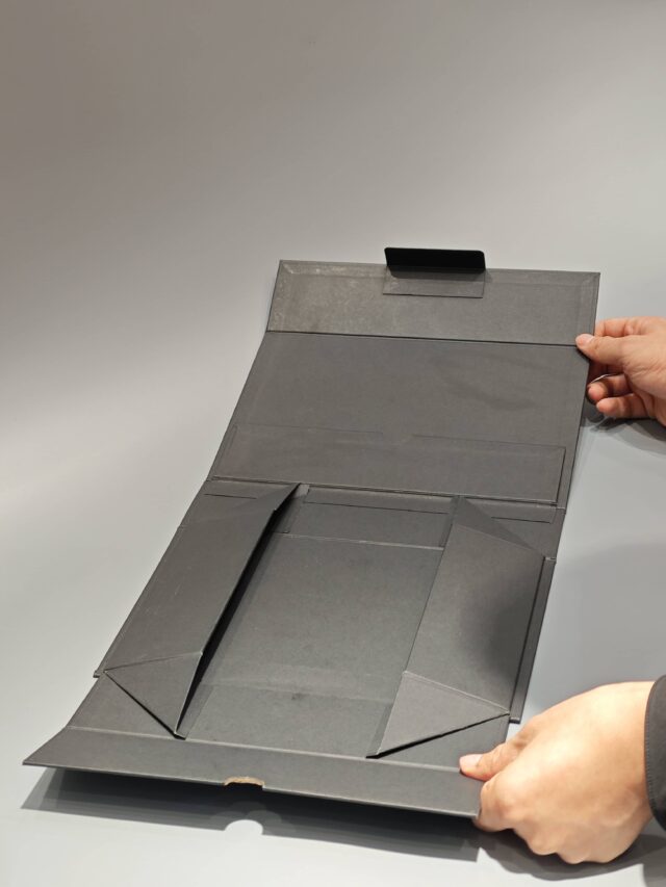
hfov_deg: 19.6
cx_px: 333
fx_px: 1923
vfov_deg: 26.0
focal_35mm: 75
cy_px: 444
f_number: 2
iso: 250
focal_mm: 10.1
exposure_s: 1/100
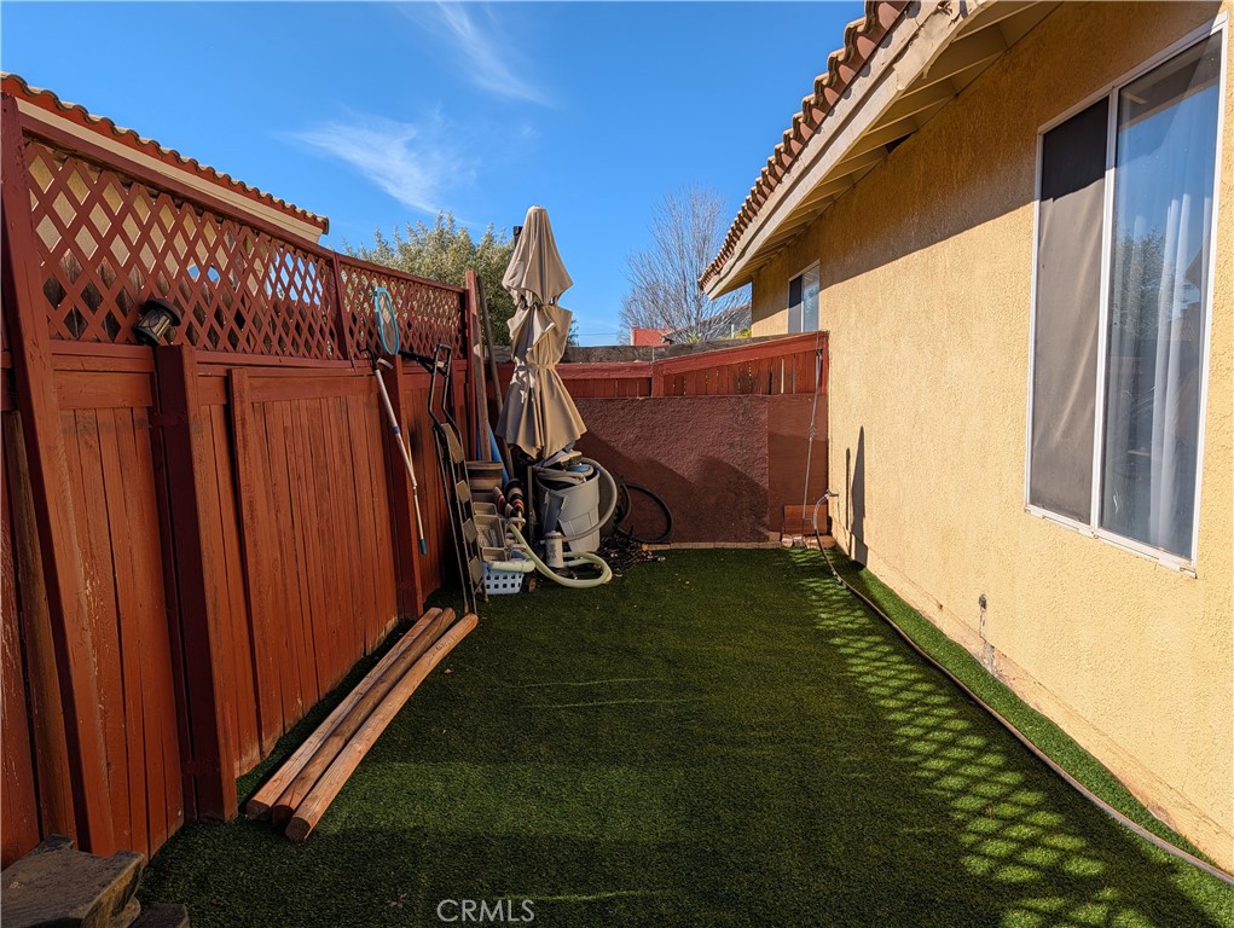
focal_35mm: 24
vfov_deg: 56.9
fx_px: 856
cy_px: 464
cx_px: 617
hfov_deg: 71.5
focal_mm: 6.9
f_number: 1.68
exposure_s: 1/1678
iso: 21
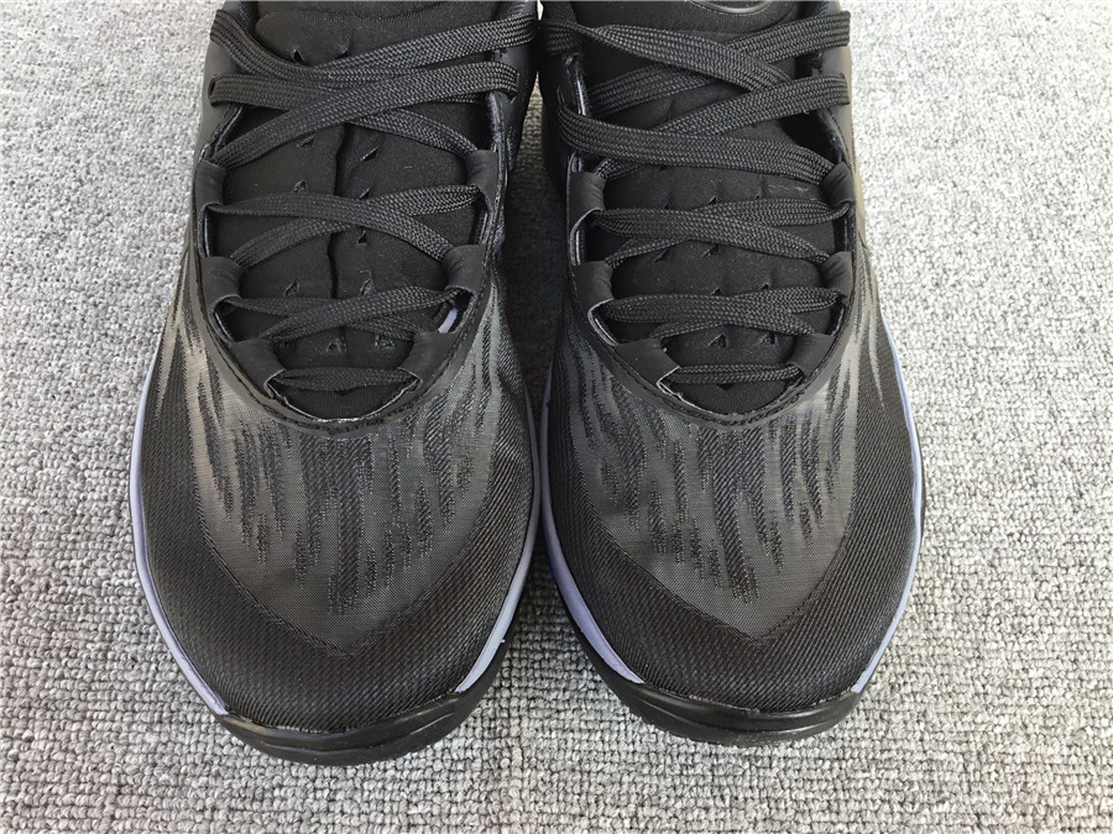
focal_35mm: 31
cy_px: 417
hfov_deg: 58.4
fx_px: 997
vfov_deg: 45.4
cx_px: 556
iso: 32
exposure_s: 1/100
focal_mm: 3.3
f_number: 2.4
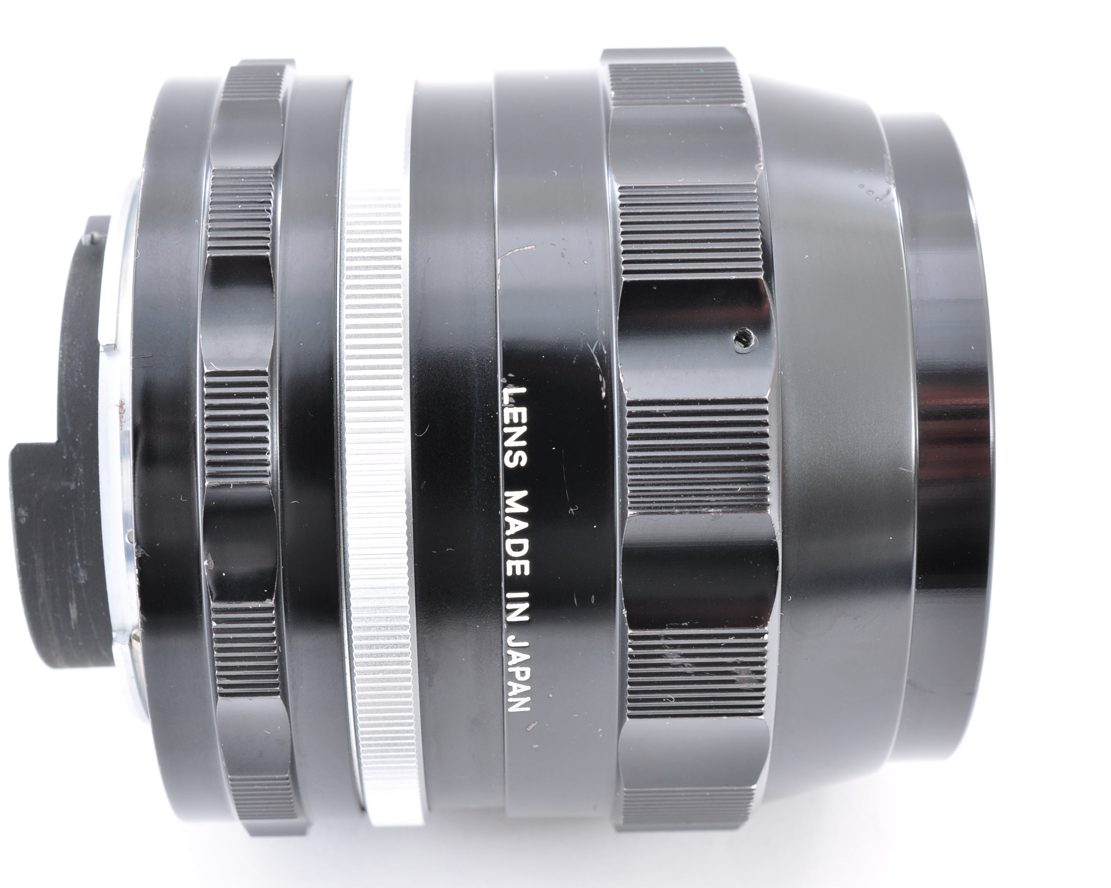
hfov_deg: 27.9
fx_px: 2236
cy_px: 445
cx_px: 529
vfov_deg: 22.5
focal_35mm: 68
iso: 200
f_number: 16
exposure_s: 1/200
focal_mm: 40
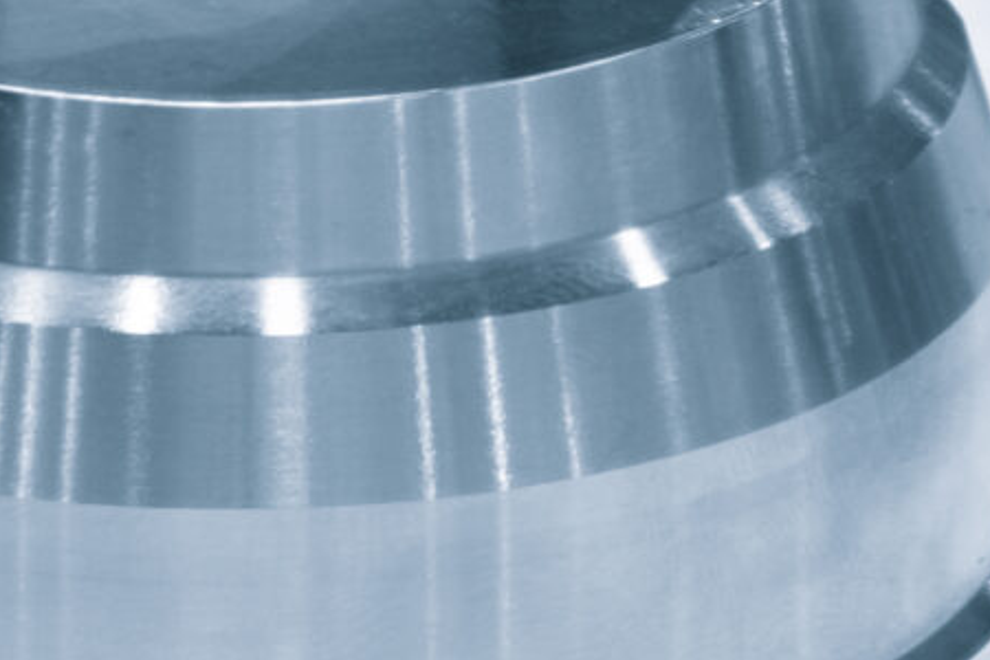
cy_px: -681
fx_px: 18754
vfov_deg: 2.0
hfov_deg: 3.0
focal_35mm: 682
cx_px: 1949
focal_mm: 80
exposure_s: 2.1
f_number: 11
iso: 160
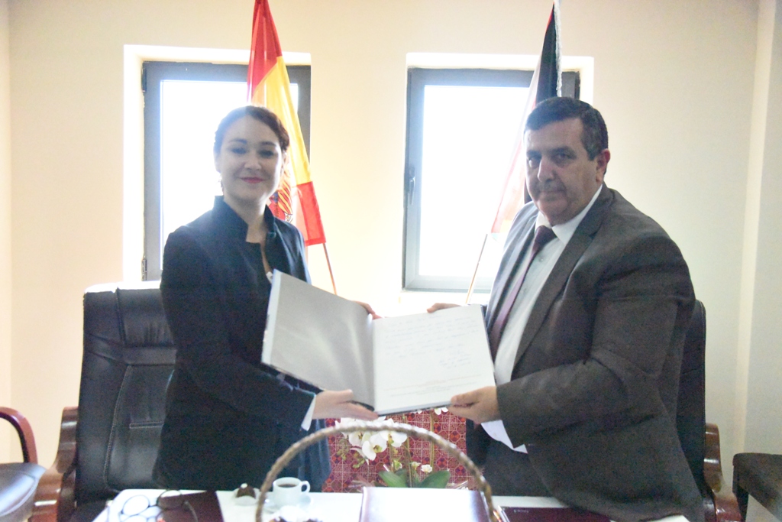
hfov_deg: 58.7
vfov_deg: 41.1
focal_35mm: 32
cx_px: 391
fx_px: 695
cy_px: 261
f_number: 4
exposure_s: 1/8000
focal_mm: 32
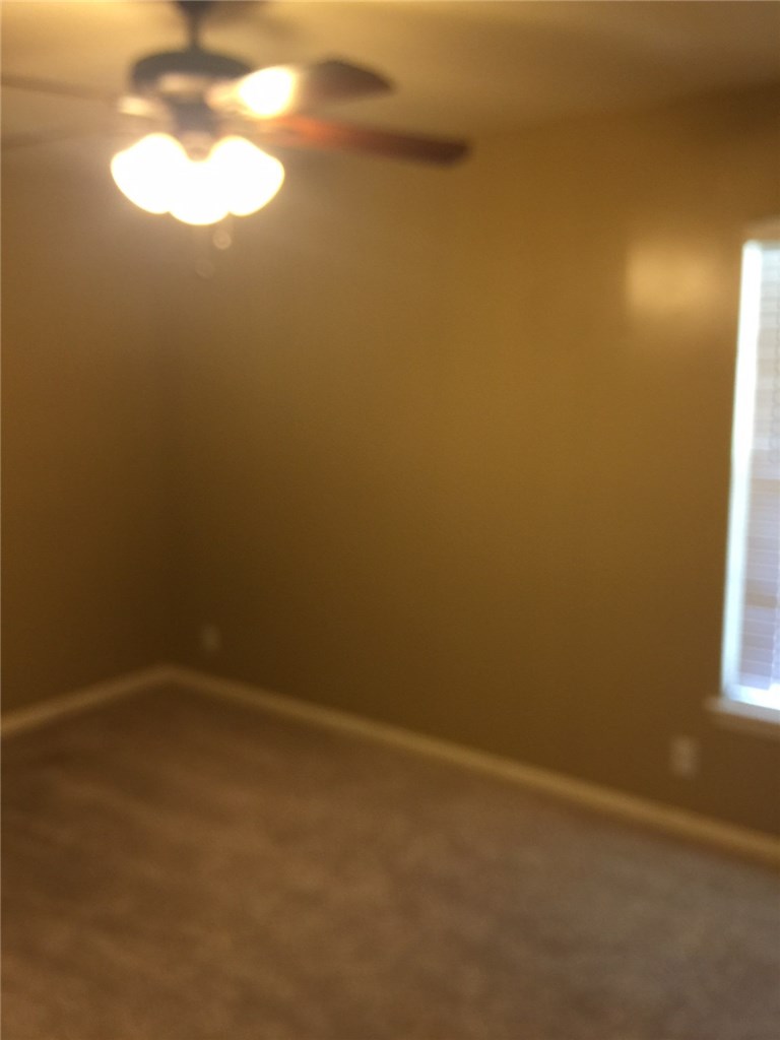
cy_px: 520
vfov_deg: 61.7
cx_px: 390
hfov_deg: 48.2
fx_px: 871
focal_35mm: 29
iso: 64
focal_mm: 4.15
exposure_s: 1/15
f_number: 2.2
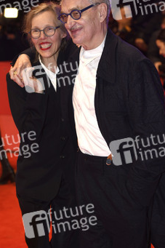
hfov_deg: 16.6
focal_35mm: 82
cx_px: 81
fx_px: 564
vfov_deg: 24.8
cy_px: 112
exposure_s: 1/400
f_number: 3.5
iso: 800
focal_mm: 70
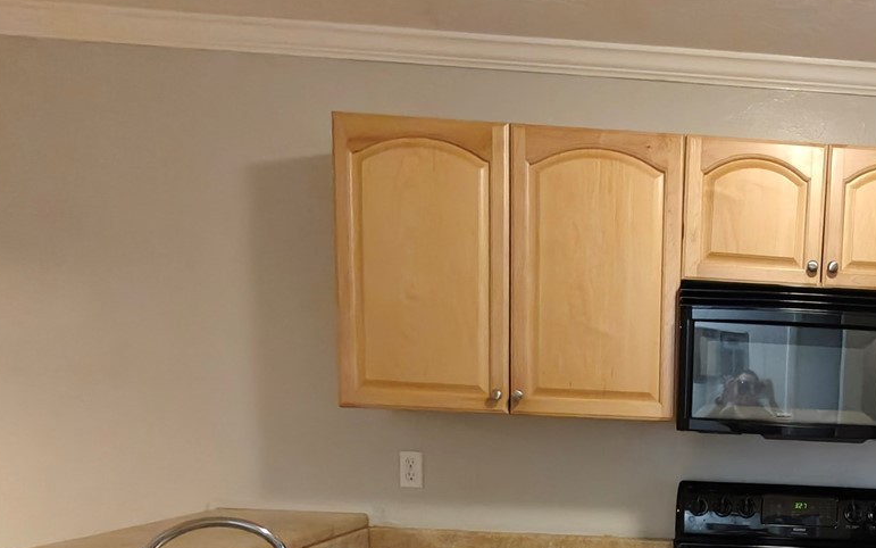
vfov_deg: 35.6
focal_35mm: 33
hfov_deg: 51.6
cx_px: 783
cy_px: 510
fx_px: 788
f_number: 2
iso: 5000
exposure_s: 1/120
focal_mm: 2.3
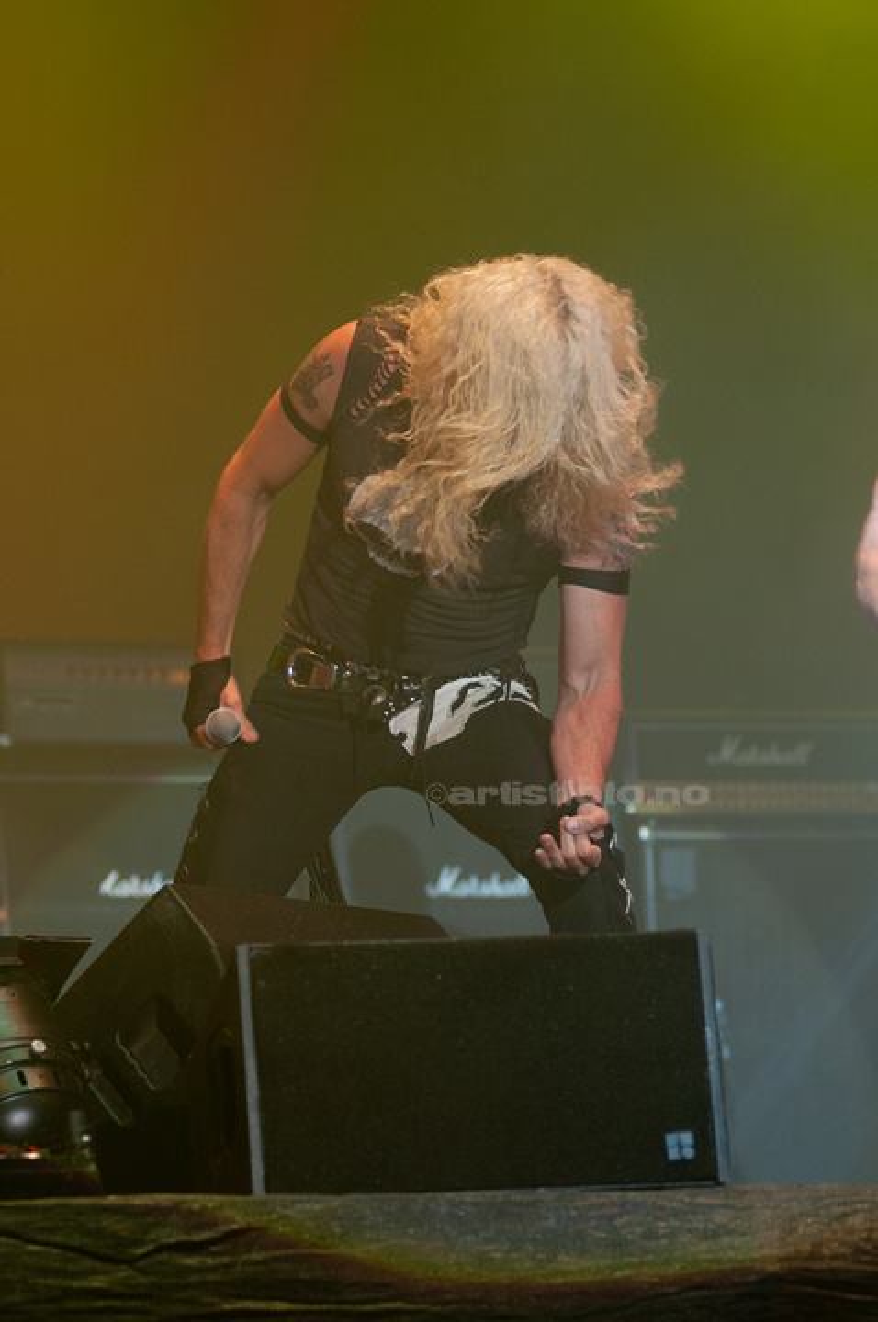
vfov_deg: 13.1
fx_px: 5778
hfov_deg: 8.7
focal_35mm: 158
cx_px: 439
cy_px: 661
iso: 400
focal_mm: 105
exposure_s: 1/320
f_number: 3.5
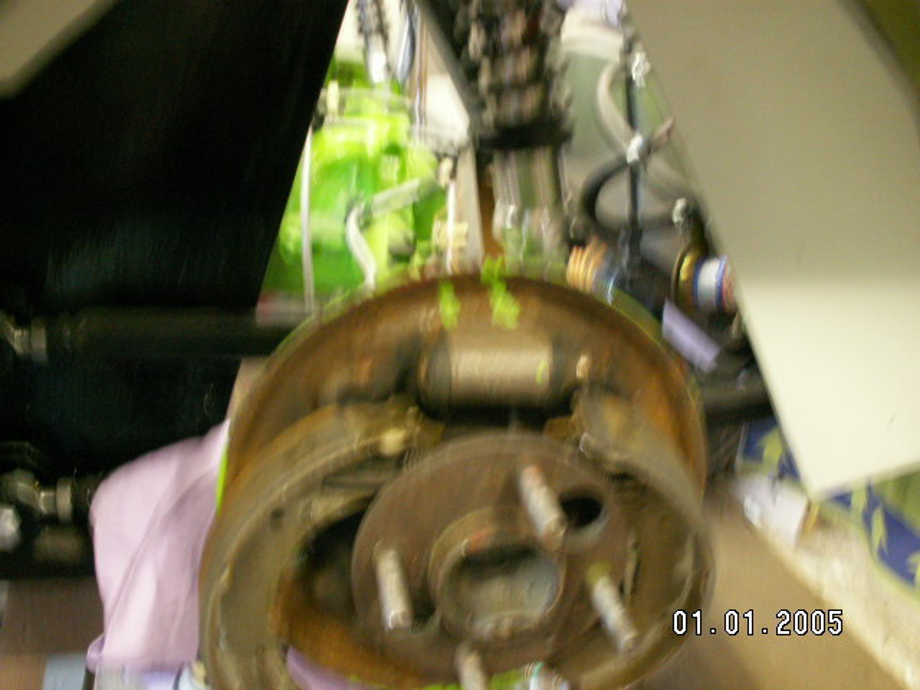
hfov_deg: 52.6
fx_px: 930
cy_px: 345
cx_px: 460
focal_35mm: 35
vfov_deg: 40.7
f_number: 2.8
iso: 160
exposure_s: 1/4
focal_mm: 5.86
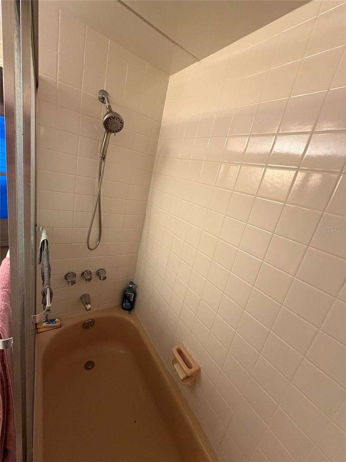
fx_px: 187
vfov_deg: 102.1
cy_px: 231
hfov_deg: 85.7
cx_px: 173
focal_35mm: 14
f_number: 2.2
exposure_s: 1/60
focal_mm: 2.22
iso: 320
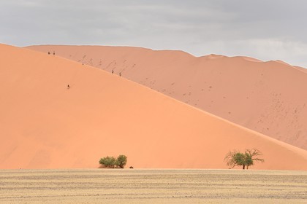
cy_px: 102
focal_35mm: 185
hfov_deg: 11.1
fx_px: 1578
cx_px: 154
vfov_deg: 7.4
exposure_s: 1/3200
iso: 800
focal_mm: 185
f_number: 7.1
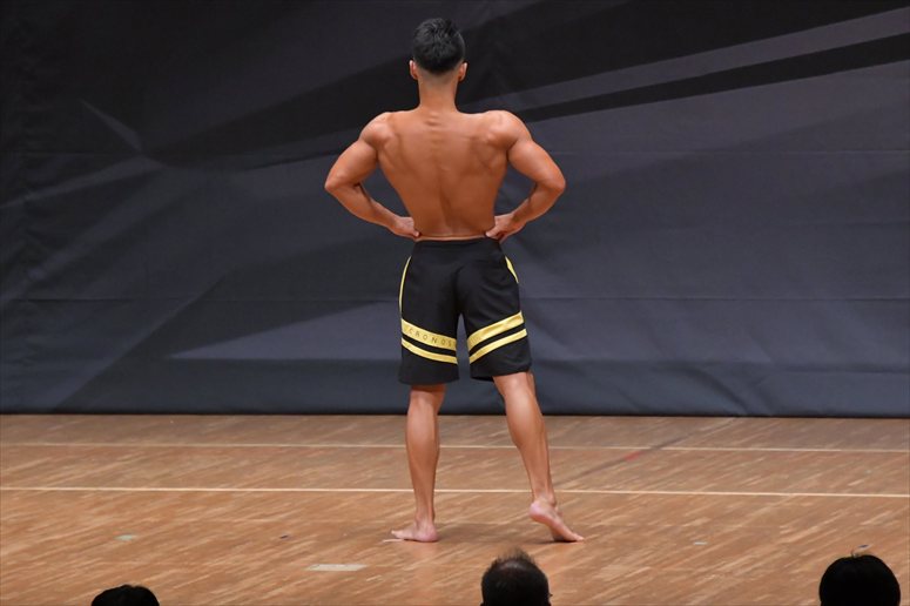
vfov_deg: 4.8
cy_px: 303
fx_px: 7201
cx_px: 455
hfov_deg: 7.2
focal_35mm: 285
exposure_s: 1/400
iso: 6400
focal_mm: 190
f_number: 5.6
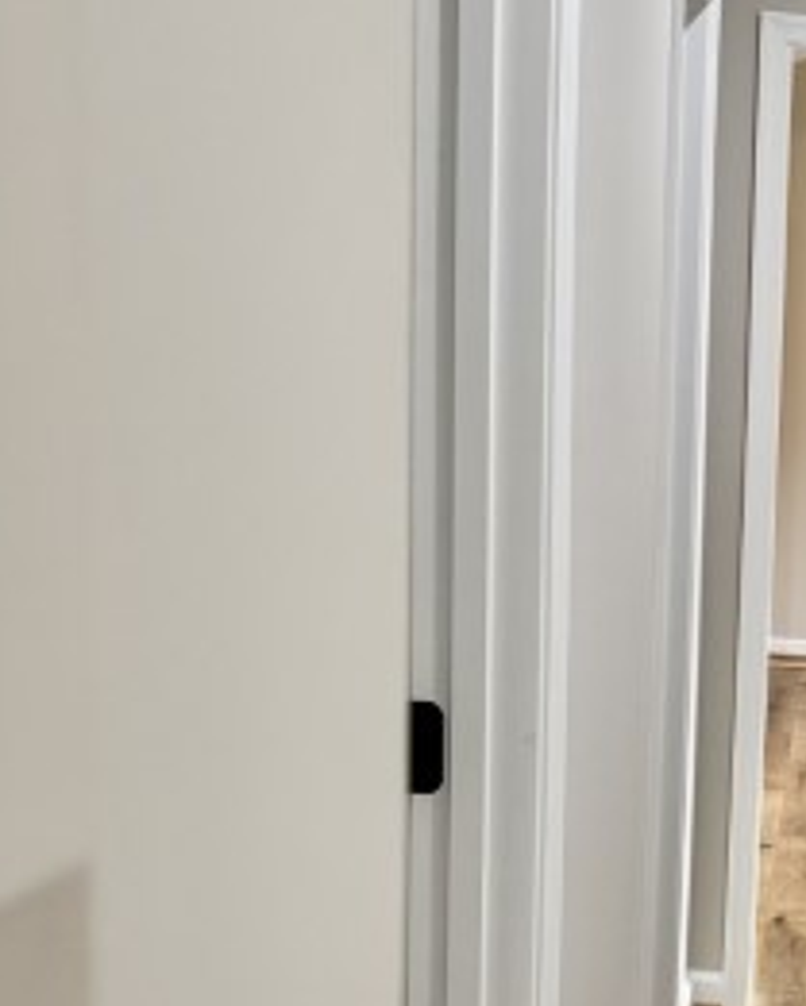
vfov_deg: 26.8
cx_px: 1095
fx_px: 2056
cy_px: 856
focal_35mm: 69
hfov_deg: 20.0
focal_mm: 6.76
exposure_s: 1/120
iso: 200
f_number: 1.78
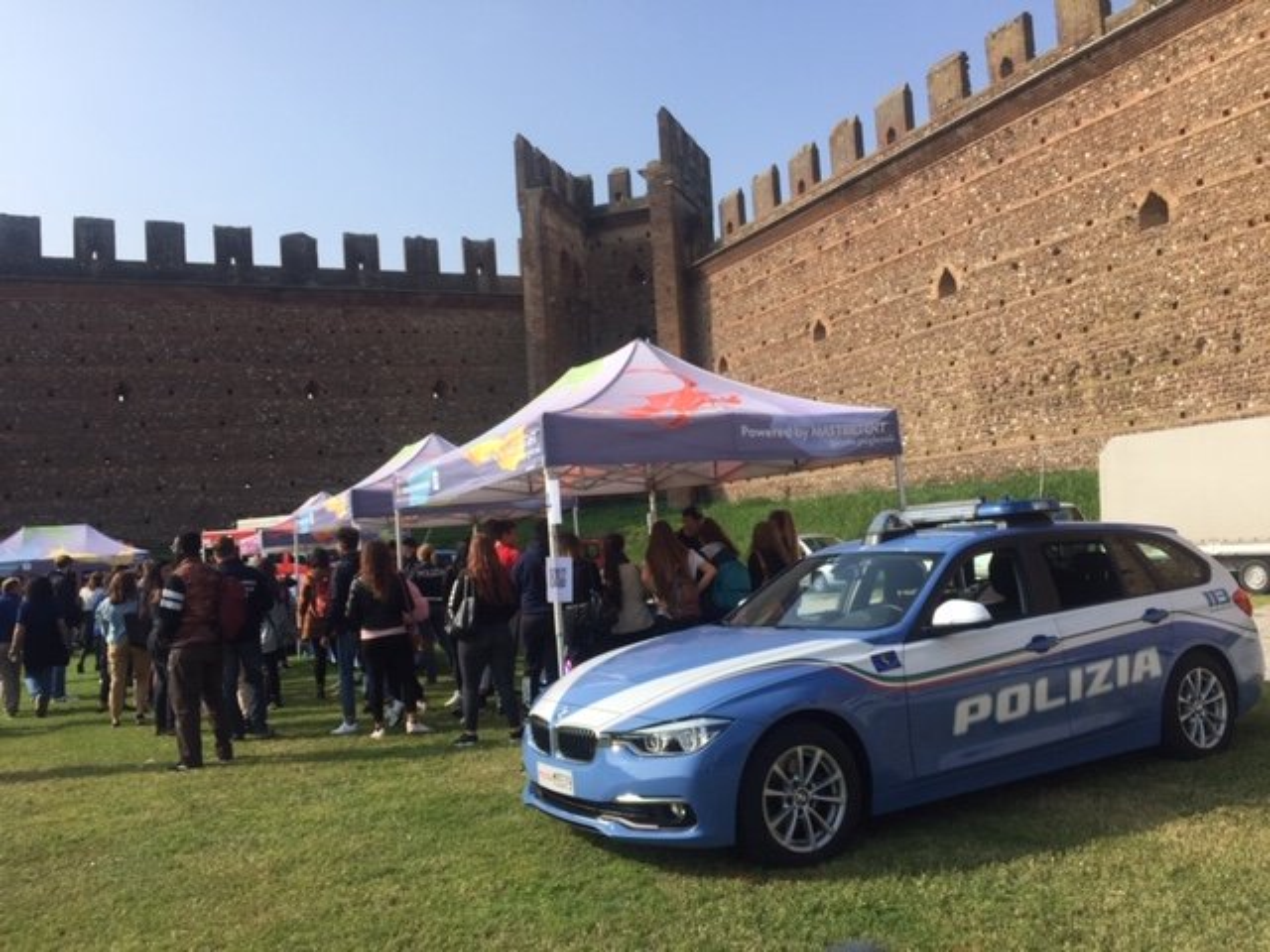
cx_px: 635
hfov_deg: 61.7
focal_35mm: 29
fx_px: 1064
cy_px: 476
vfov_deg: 48.2
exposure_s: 1/1883
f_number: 2.2
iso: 32
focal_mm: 4.15
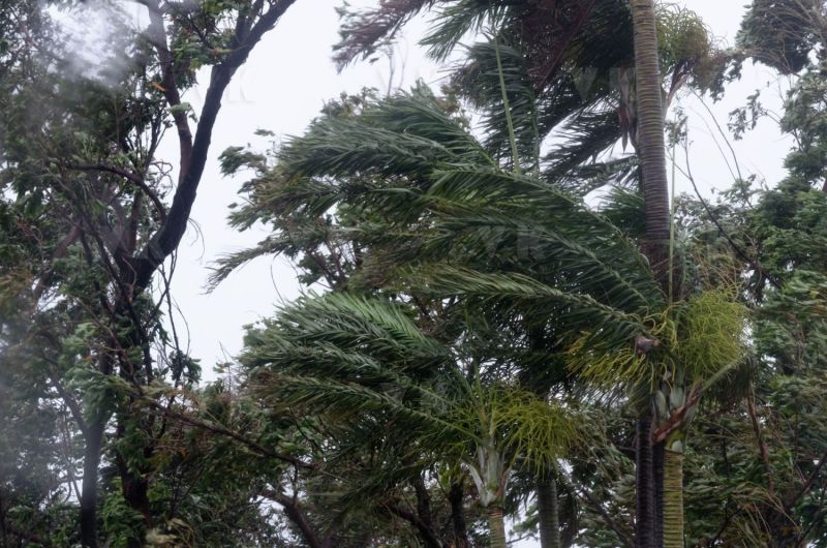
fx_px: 2407
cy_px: 274
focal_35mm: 105
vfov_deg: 13.0
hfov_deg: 19.5
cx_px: 414
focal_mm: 70
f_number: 9
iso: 400
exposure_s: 1/125
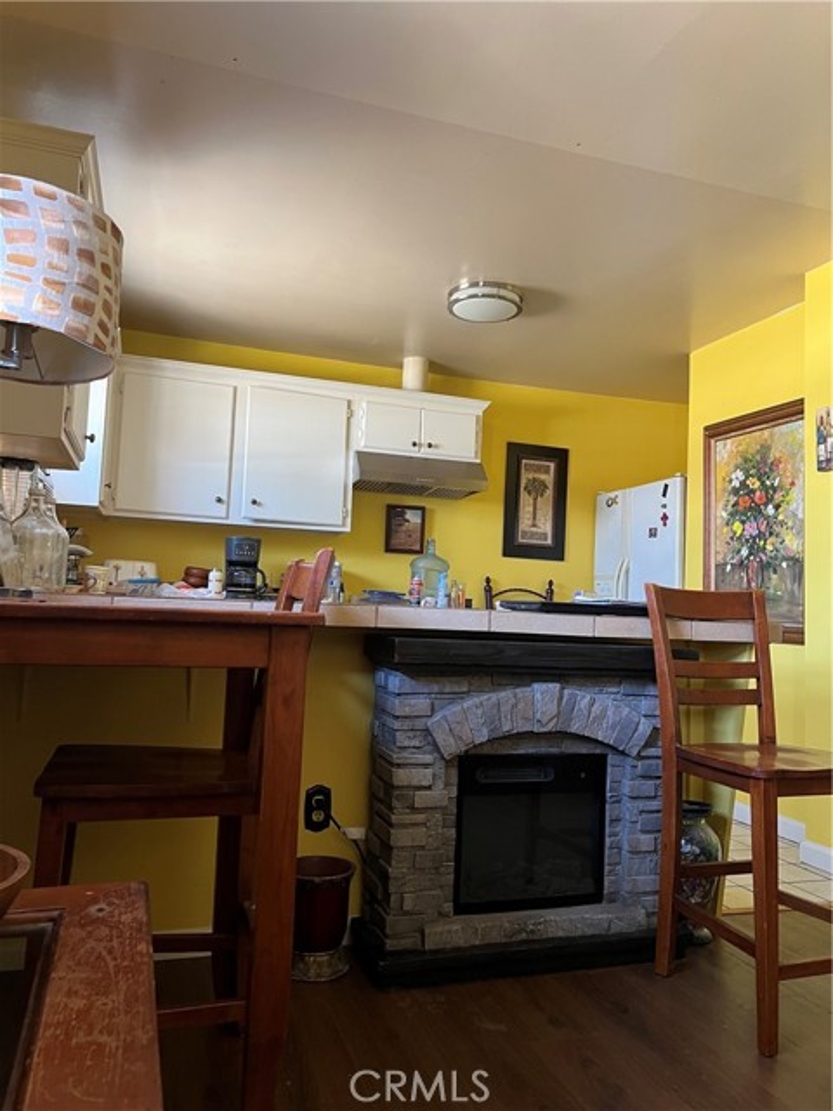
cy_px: 556
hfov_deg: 53.1
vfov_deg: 67.3
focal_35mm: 26
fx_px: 834
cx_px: 416
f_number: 1.5
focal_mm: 5.7
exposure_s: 1/60
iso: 200
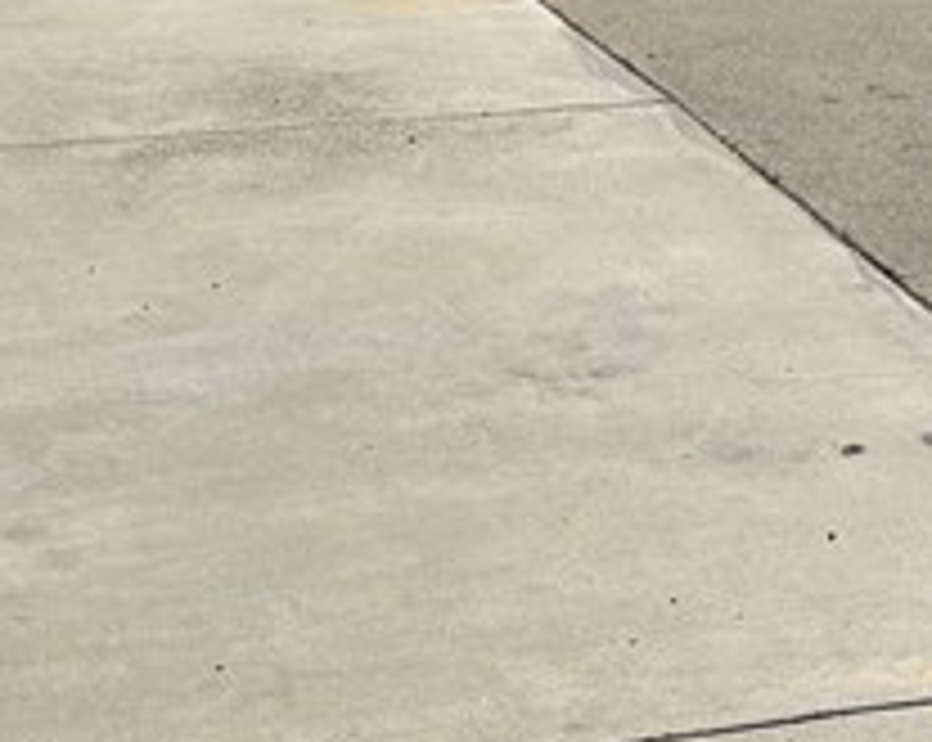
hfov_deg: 16.4
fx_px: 3195
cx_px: 851
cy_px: -706
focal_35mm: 116
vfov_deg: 11.9
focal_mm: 6.76
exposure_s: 1/7937
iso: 80
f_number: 1.78
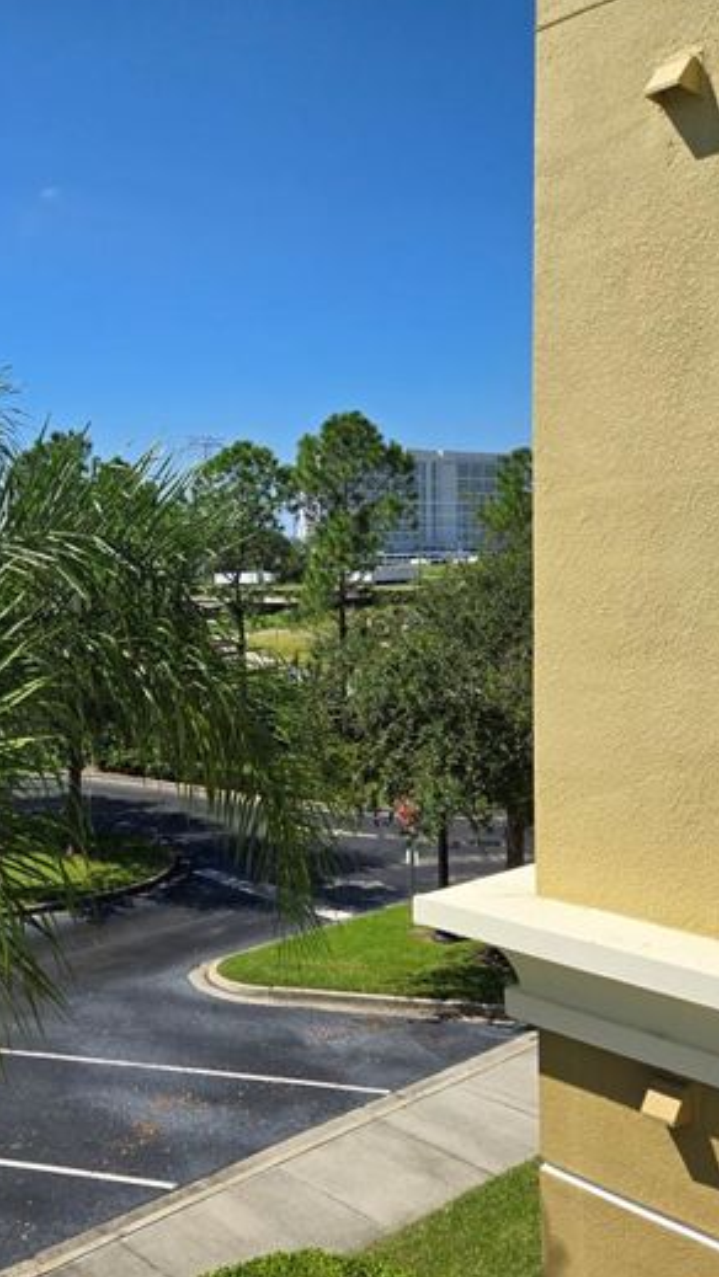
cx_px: 132
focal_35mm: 34
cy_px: 630
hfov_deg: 33.5
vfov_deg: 58.0
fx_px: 1152
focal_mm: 5.4
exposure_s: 1/2169
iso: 25
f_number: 1.8
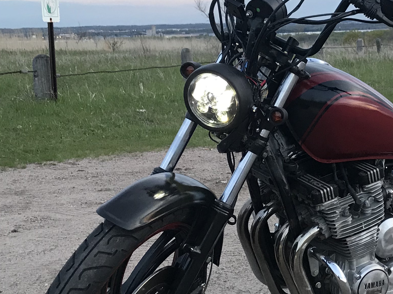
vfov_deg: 20.2
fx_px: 829
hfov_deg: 26.0
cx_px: 335
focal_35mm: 73
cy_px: 146
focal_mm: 3.99
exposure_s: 1/30
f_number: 1.8
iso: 25
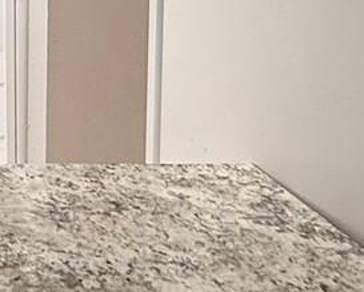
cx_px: -213
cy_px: -119
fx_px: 863
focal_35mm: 80
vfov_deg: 17.6
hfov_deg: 19.9
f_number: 2.2
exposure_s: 1/120
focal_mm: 2.22
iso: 400
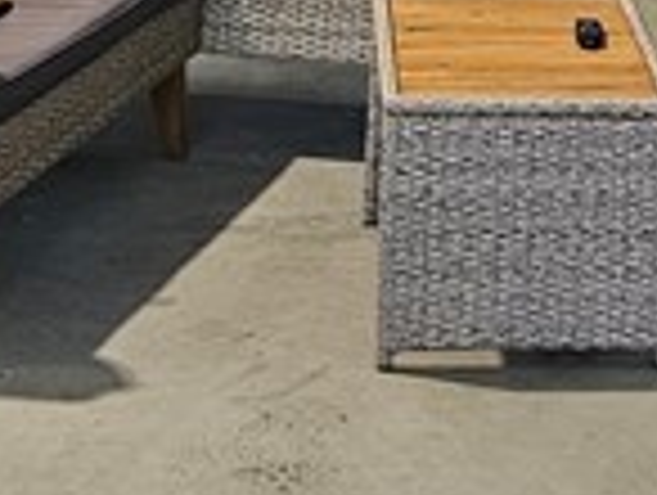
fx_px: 3061
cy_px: -585
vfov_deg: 8.6
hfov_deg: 12.0
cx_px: 814
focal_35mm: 161
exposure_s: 1/120
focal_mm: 5.4
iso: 160
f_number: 1.8
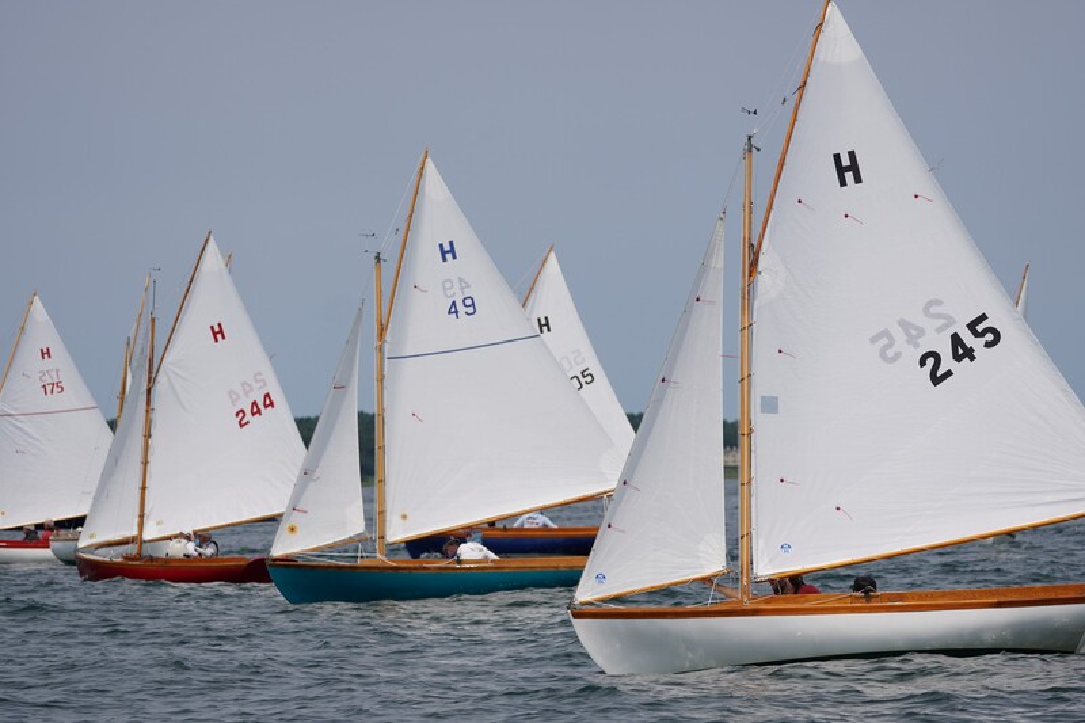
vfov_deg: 6.1
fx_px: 6779
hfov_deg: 9.2
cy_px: 362
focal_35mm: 225
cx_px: 542
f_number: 5
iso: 100
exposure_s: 1/1250
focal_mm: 150
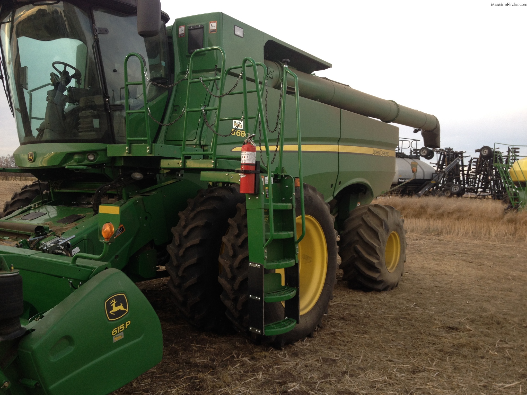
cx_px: 264
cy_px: 198
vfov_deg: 40.7
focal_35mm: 35
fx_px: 533
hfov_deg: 52.6
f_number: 2.4
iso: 50
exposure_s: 1/178
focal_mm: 4.28
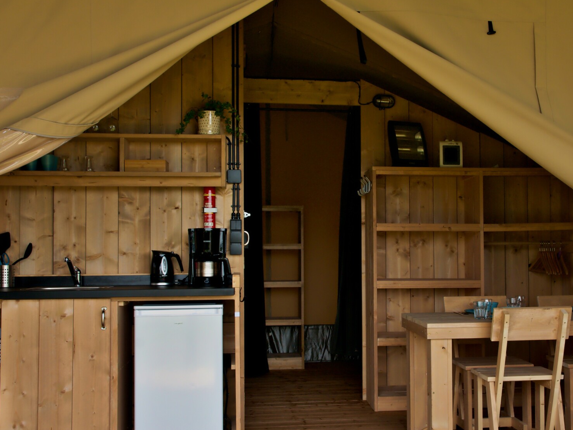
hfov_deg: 39.4
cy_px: 230
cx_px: 360
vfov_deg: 30.3
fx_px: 794
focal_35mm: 48
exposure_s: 1/80
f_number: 8
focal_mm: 24
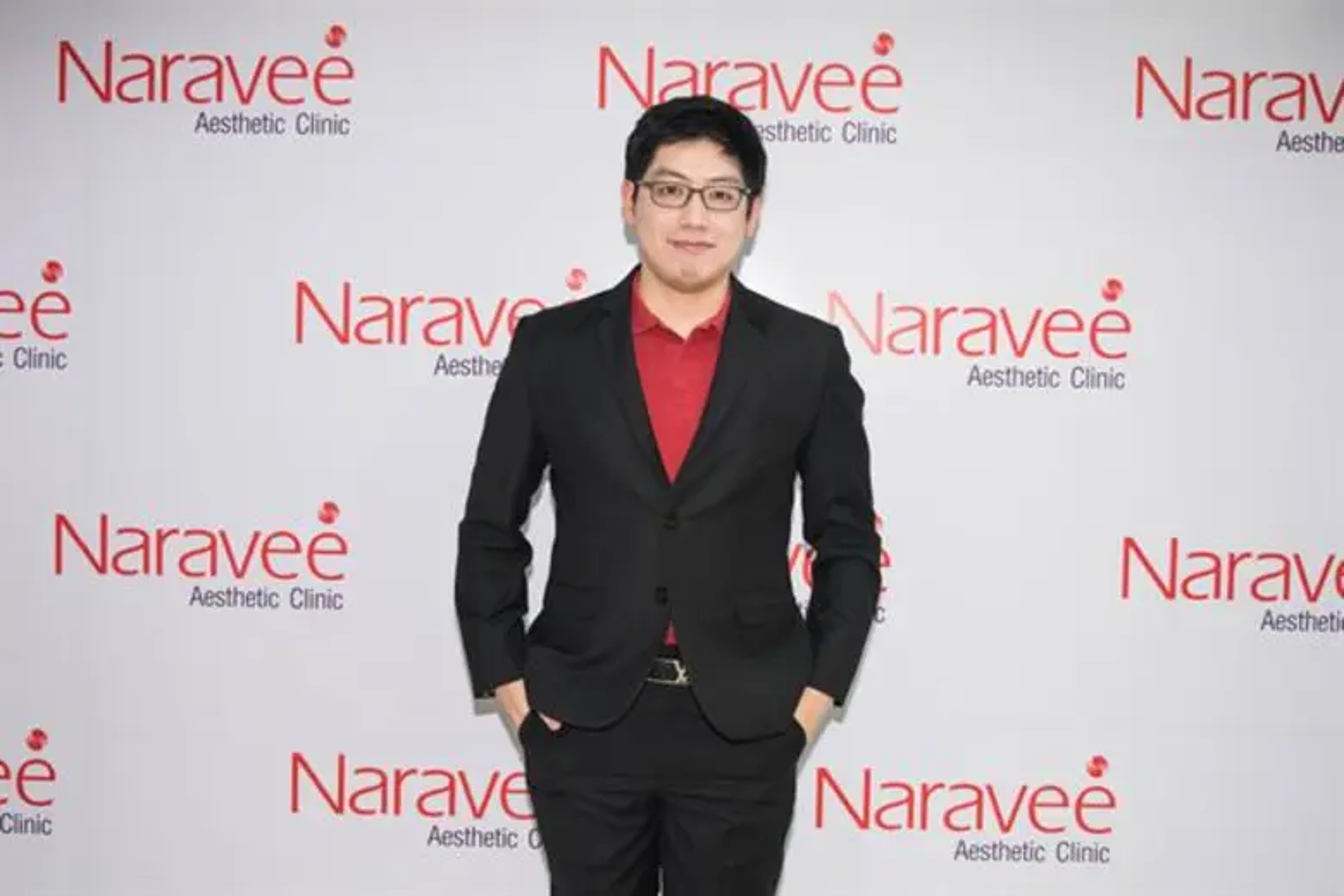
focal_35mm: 46
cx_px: 672
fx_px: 1736
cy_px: 448
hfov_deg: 42.3
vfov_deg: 28.9
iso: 400
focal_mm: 31
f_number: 4.2
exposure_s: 1/50
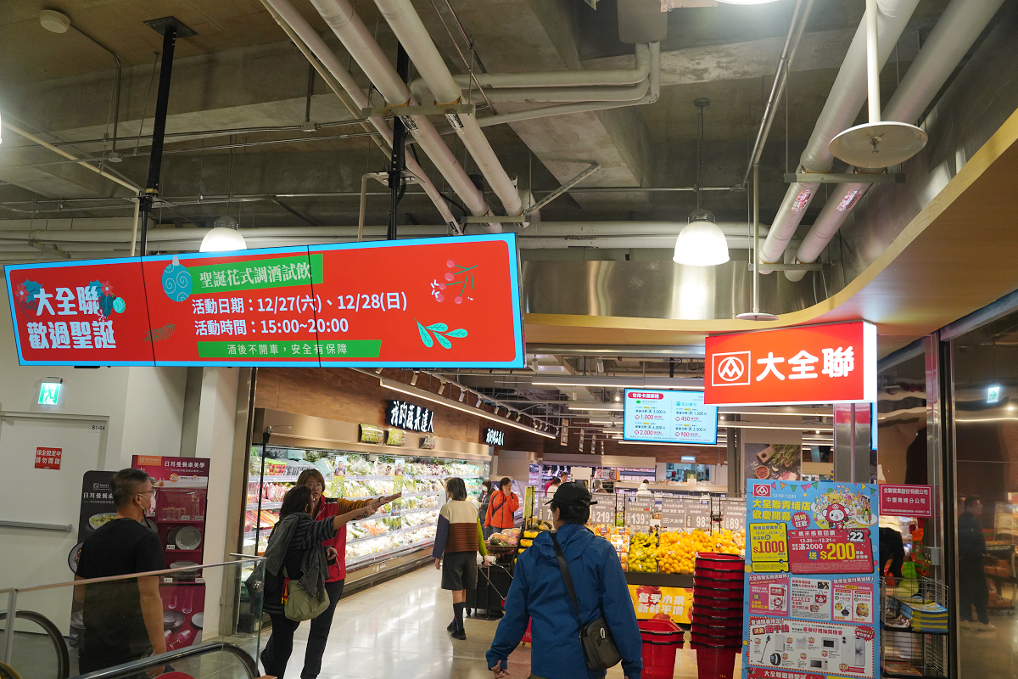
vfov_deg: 43.6
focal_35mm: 30
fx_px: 848
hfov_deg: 61.9
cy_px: 340
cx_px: 509
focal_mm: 30
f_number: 4
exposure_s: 1/160
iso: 1600
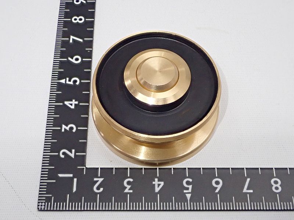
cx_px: 147
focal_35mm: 46
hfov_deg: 41.2
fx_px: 391
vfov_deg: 31.5
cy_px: 110
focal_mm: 8.41
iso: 800
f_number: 4.5
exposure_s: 1/50
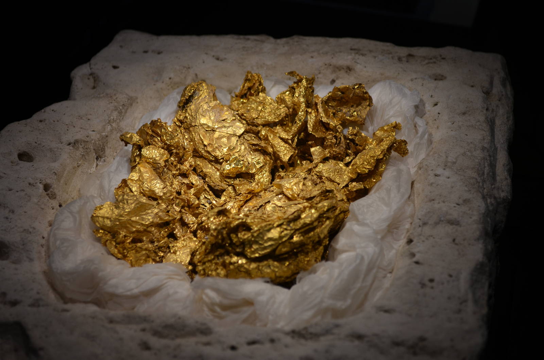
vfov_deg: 22.5
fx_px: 905
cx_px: 272
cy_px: 180
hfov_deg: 33.5
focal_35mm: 60
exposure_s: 1/125
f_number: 5.6
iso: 280
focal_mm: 40
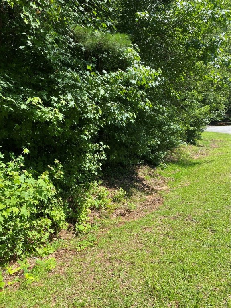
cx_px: 116
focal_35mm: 26
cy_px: 154
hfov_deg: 53.1
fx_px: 231
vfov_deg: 67.3
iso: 32
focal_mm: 4.25
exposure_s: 1/1093
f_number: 1.8
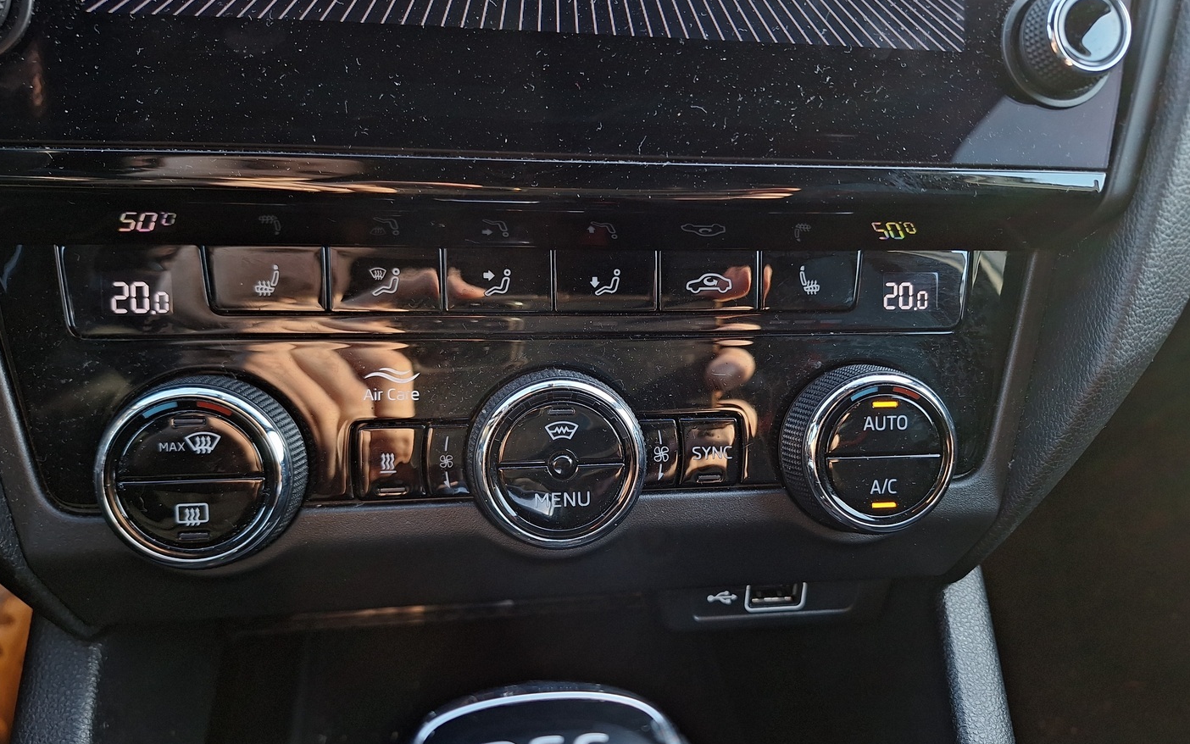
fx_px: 811
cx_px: 590
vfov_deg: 49.3
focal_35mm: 25
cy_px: 386
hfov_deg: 72.5
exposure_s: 1/40
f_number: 1.8
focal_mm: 5.54
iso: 64
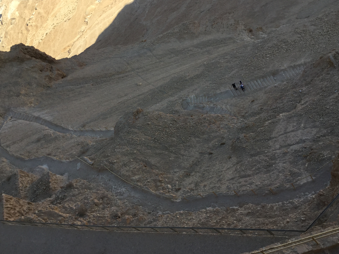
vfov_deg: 38.6
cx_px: 166
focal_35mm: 37
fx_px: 362
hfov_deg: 50.1
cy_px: 135
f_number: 2.4
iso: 25
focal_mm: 3.3
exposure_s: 1/708
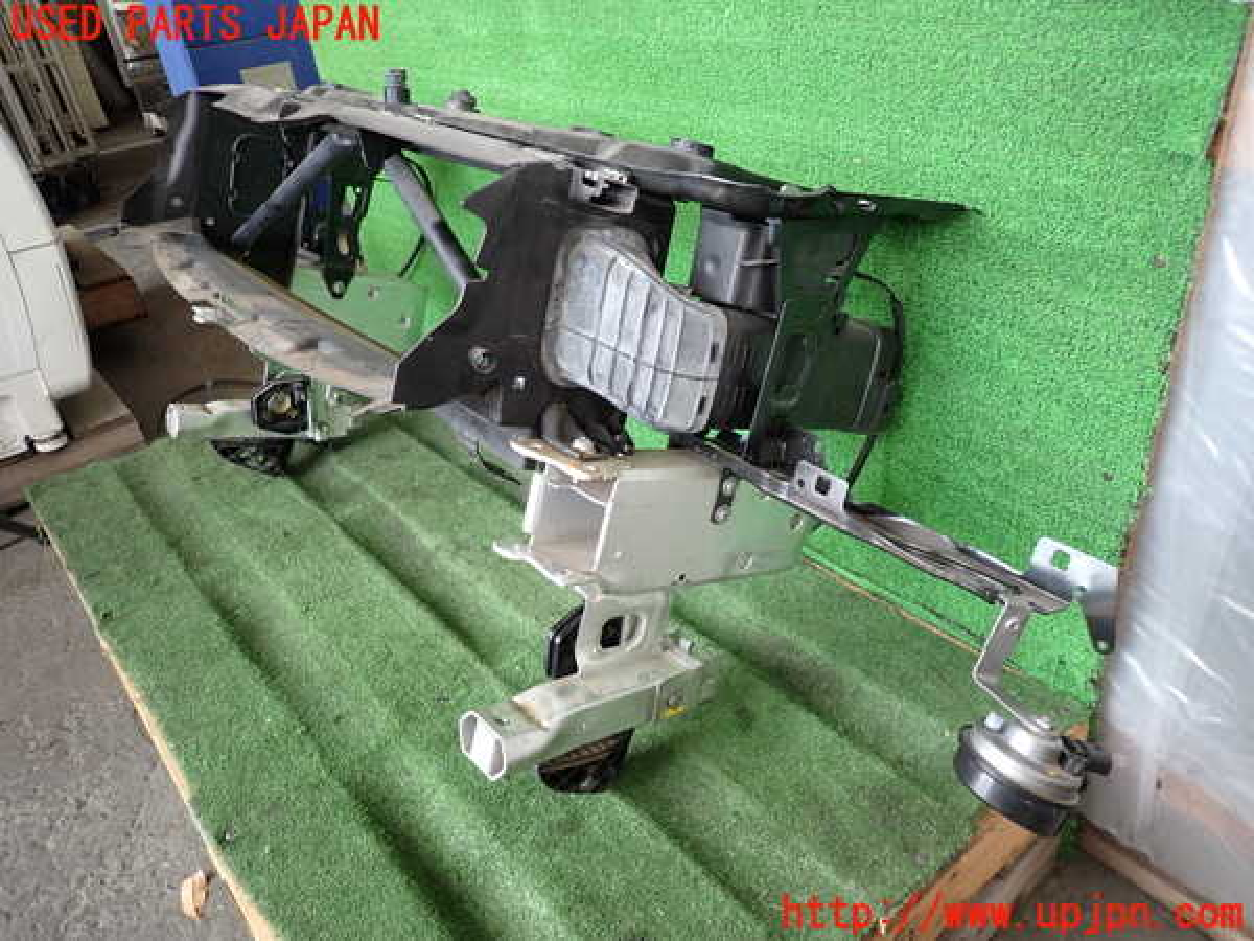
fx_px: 906
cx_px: 627
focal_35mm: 25
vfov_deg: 54.9
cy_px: 470
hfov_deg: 69.4
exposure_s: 1/125
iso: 160
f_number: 2
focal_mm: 4.5
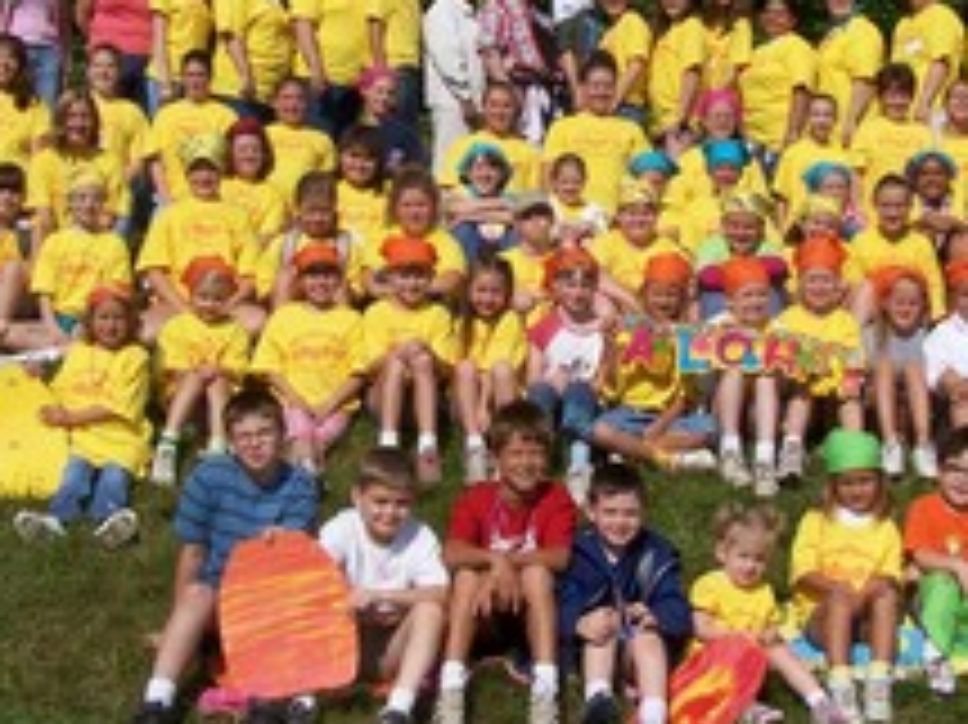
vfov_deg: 21.2
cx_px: 633
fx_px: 1928
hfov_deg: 28.0
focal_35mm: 69
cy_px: 218
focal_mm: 6.3
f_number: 5.6
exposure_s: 1/750
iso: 80
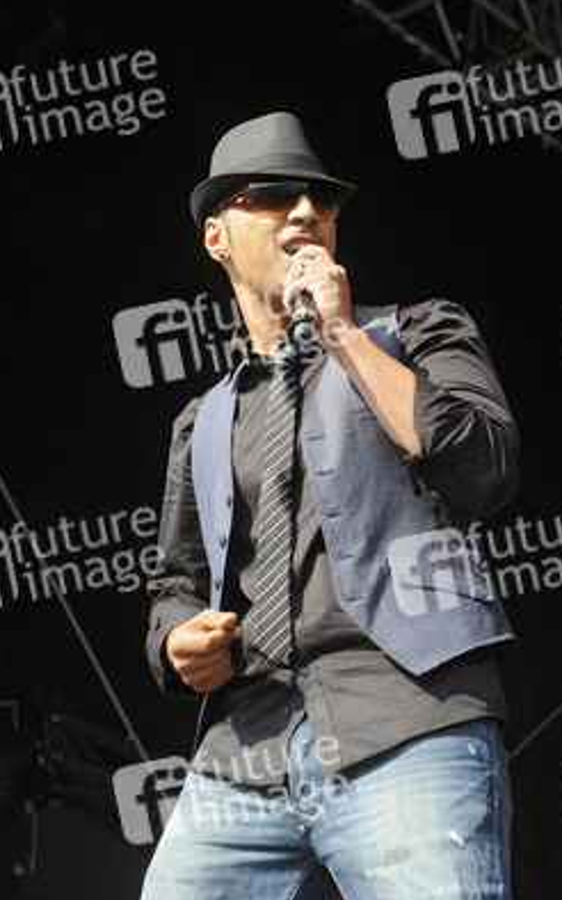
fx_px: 2281
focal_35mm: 93
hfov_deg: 14.0
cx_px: 297
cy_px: 448
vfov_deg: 22.3
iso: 640
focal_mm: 90
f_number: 9
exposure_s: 1/320
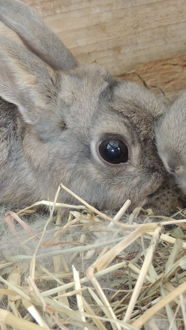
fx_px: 640
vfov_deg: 29.0
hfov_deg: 16.5
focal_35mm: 73
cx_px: 95
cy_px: 164
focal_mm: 8.9
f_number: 3.6
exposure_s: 1/50
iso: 220
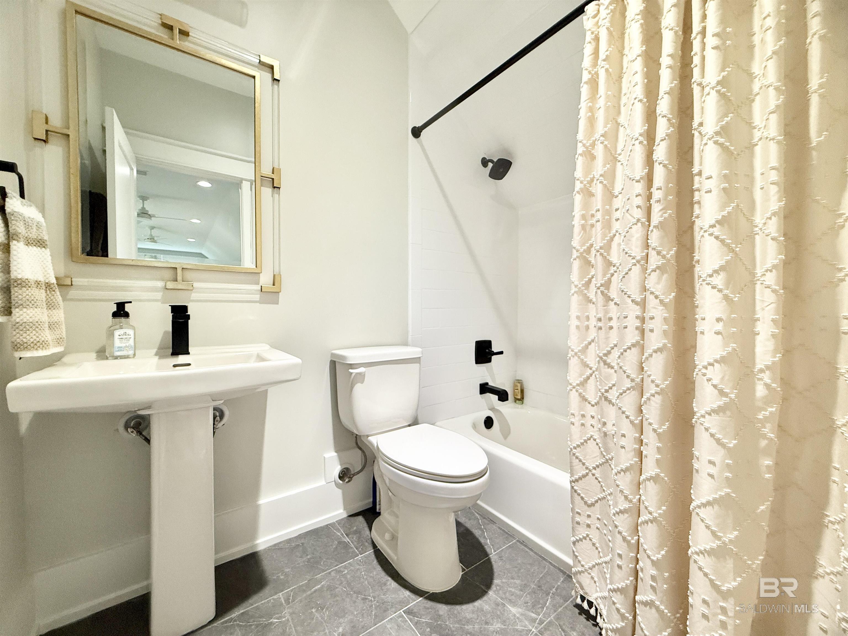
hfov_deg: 102.1
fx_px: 343
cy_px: 318
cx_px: 424
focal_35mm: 14
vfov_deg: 85.7
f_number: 2.2
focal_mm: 2.22
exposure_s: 1/120
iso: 250
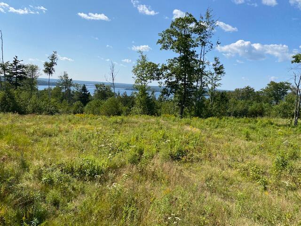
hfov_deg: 67.3
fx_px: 226
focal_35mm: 26
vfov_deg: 53.1
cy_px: 113
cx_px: 150
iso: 32
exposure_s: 1/3731
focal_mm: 4.25
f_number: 1.8
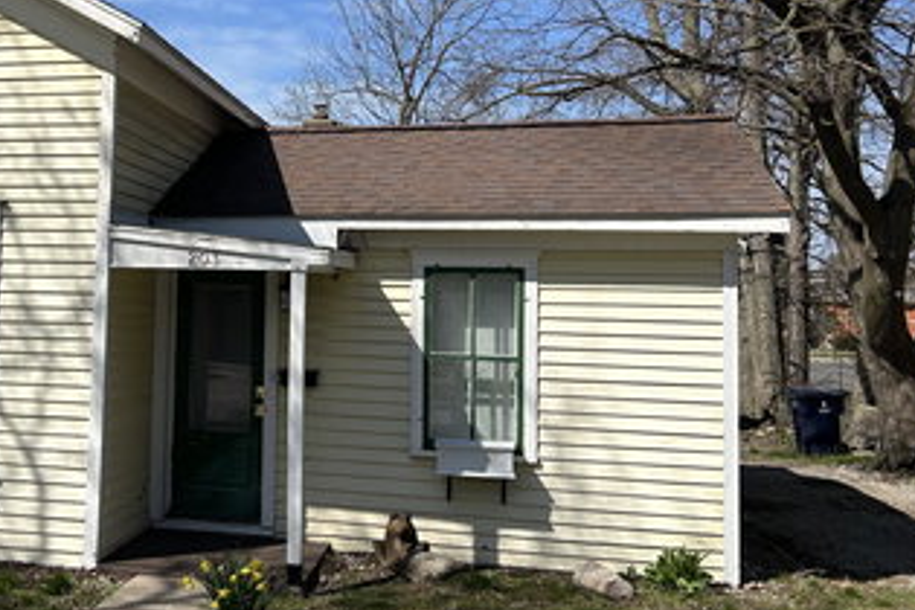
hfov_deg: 42.9
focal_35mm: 44
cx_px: 212
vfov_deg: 30.4
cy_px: 235
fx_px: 1118
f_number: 1.5
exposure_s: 1/5882
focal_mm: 5.7
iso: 50
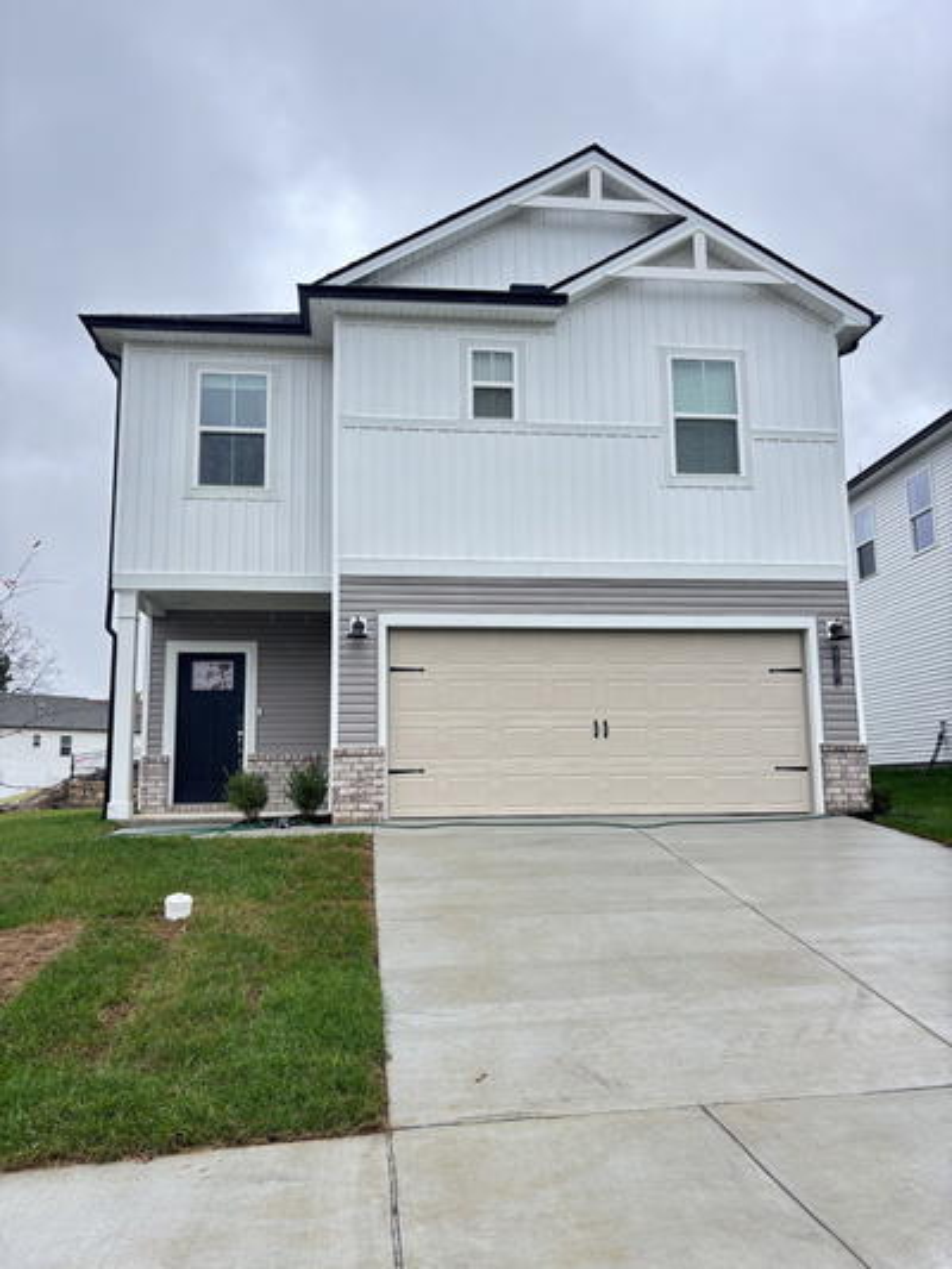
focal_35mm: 26
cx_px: 476
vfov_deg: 67.3
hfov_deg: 53.1
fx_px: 953
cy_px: 634
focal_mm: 5.96
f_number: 1.6
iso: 50
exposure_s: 1/236
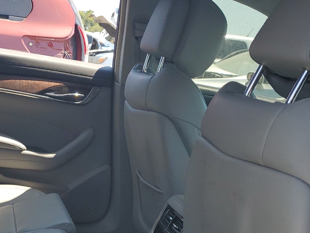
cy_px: 247
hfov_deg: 34.0
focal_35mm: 56
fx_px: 501
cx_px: 101
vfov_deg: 24.6
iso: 50
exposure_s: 1/714
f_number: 1.5
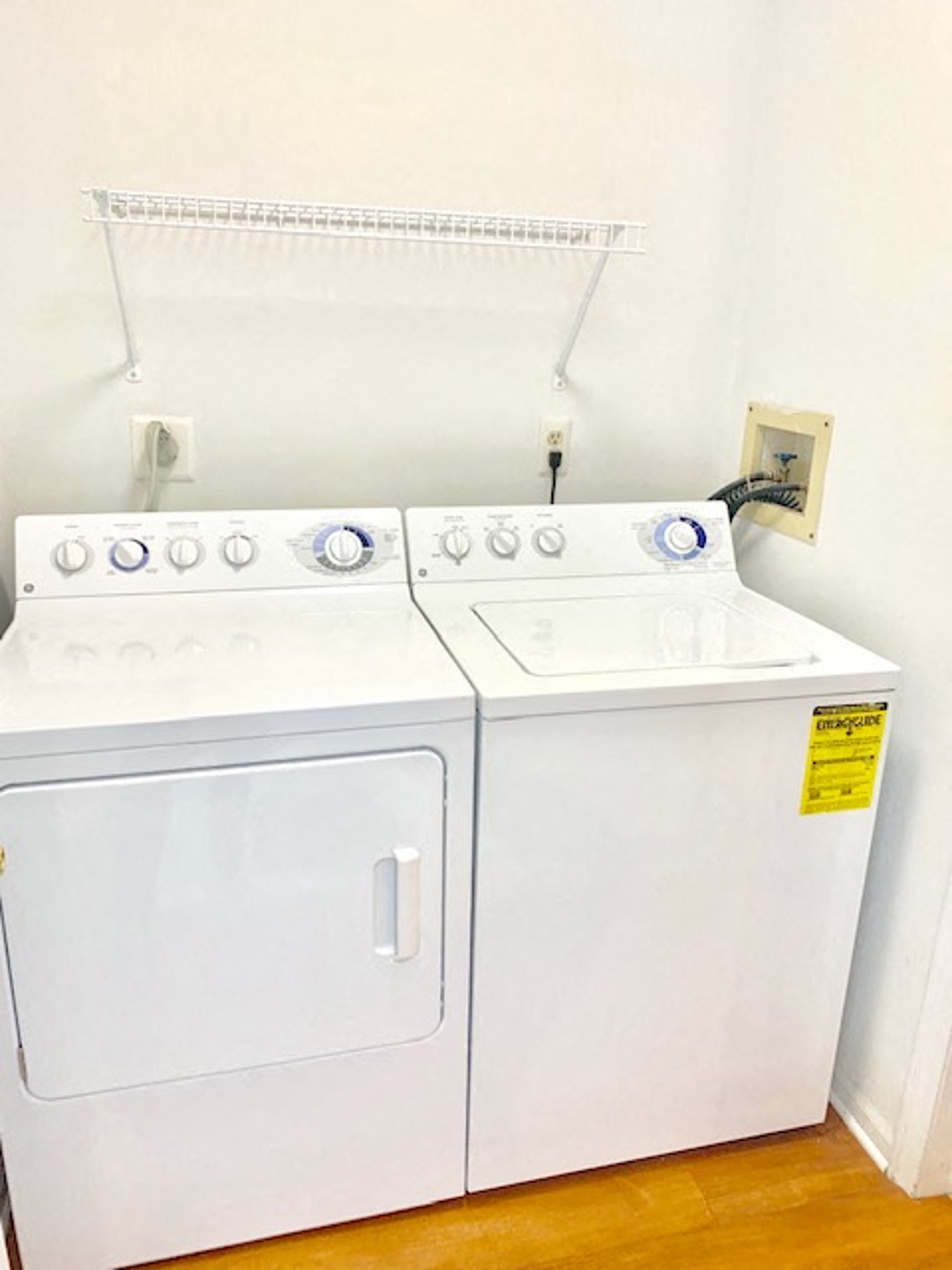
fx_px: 953
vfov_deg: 67.3
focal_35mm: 26
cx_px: 476
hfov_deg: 53.1
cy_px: 635
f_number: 1.8
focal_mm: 4.25
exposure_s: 1/120
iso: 64
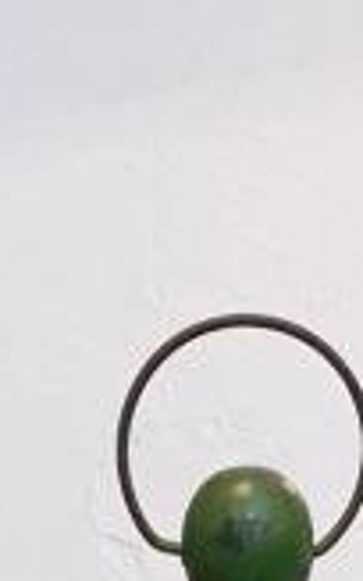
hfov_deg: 7.6
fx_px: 2736
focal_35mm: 173
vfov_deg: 9.7
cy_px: 1654
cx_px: 324
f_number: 1.5
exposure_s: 1/50
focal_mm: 4.3
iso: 320
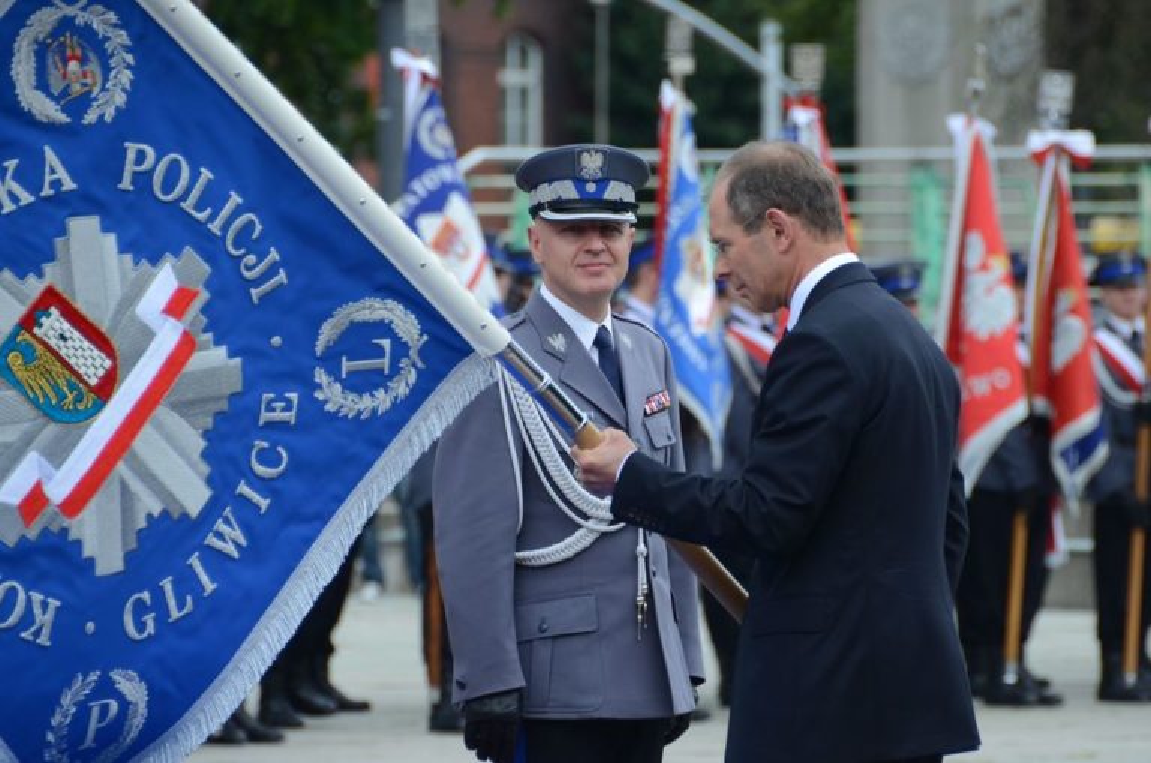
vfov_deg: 4.6
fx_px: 9574
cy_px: 382
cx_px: 576
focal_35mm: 300
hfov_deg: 6.9
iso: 400
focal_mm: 200
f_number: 5.6
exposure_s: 1/640
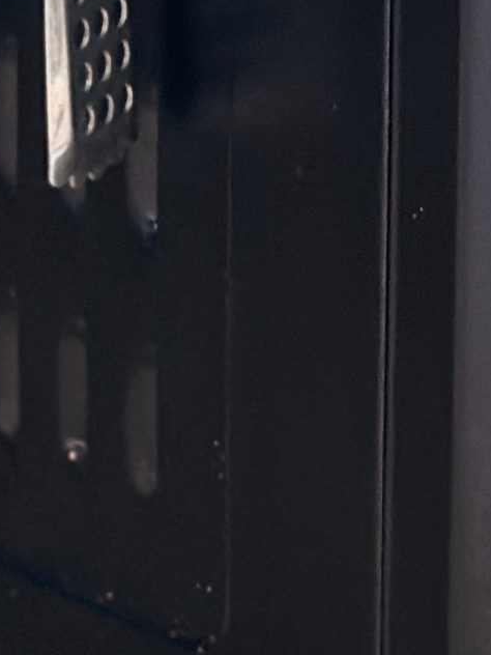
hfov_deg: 4.9
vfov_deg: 6.3
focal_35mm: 306
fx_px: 5787
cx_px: 192
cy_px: -597
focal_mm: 6.86
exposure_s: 1/50
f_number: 1.78
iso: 125
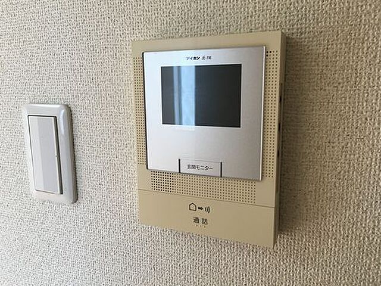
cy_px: 143
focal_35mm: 29
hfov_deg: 61.7
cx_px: 190
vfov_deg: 48.2
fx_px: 319
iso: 40
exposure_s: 1/30
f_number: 2.2
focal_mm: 4.15
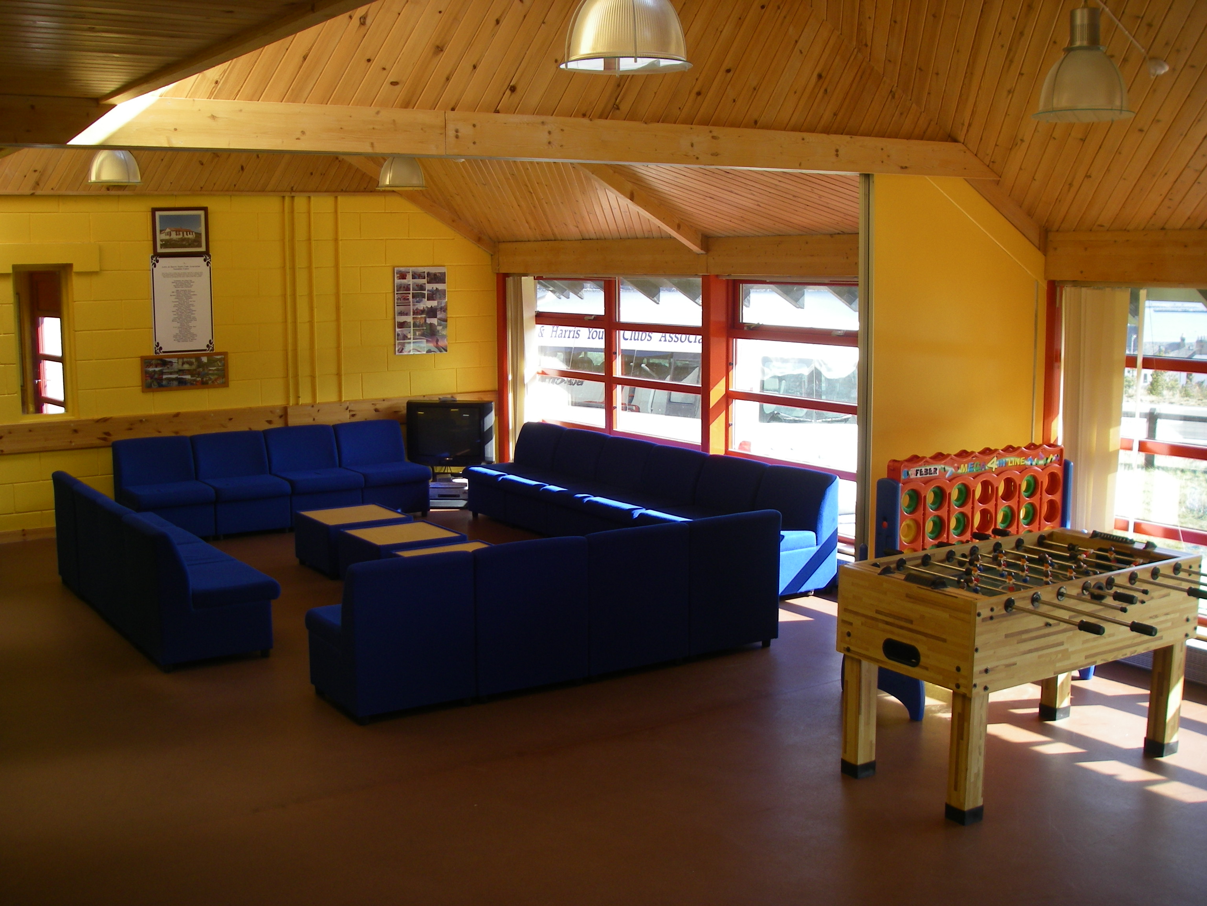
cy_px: 453
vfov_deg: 37.7
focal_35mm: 38
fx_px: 1325
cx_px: 604
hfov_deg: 49.0
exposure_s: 1/80
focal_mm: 6.3
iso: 64
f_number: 3.3
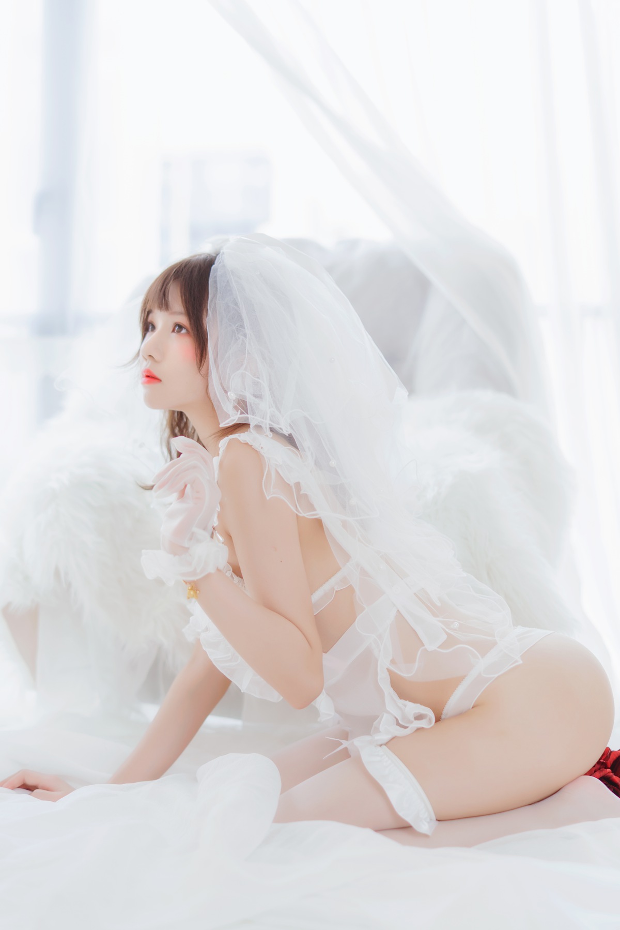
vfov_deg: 39.6
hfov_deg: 27.0
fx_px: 1291
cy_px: 465
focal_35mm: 50
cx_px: 310
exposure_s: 1/200
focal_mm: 50
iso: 200
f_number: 2
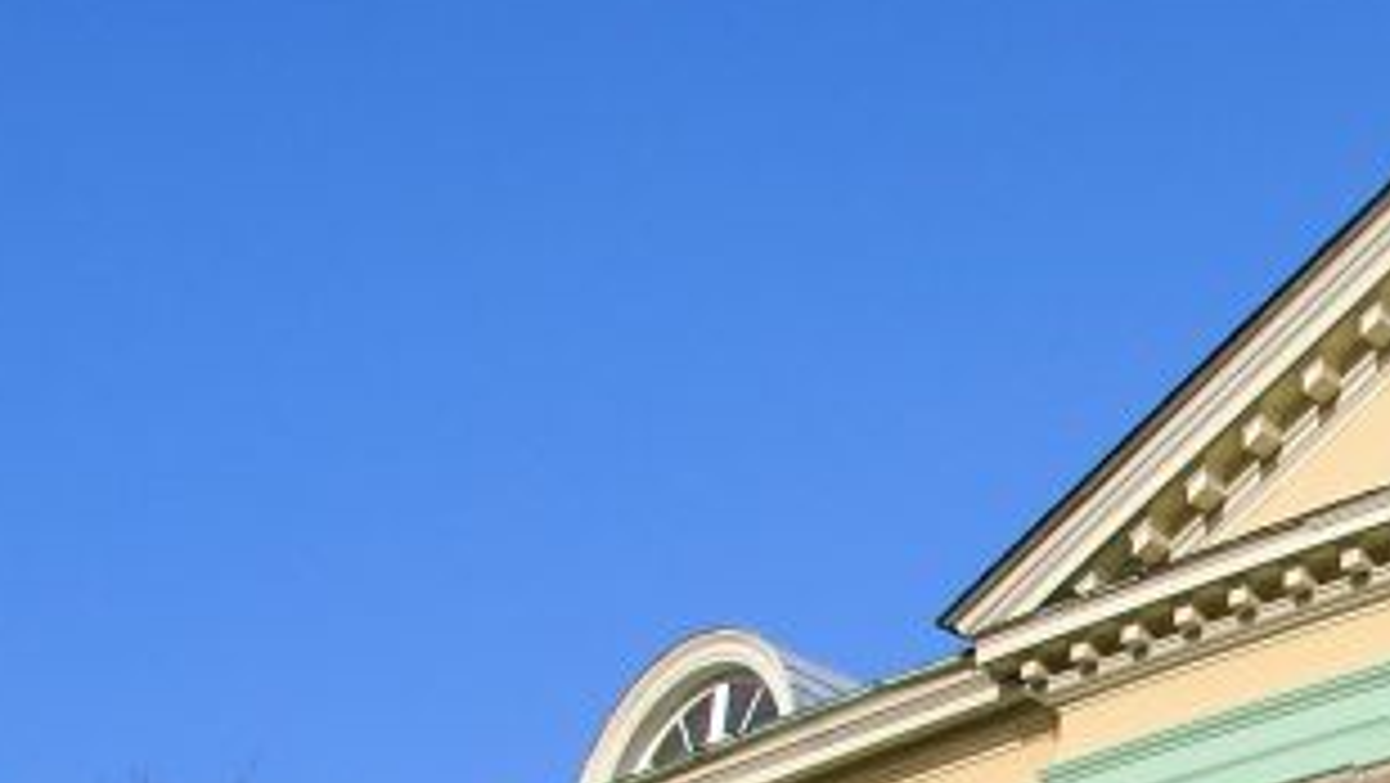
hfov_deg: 20.4
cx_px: 1768
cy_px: 1246
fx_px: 3539
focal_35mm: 96
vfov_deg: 11.9
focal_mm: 7.13
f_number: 4
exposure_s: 1/1081
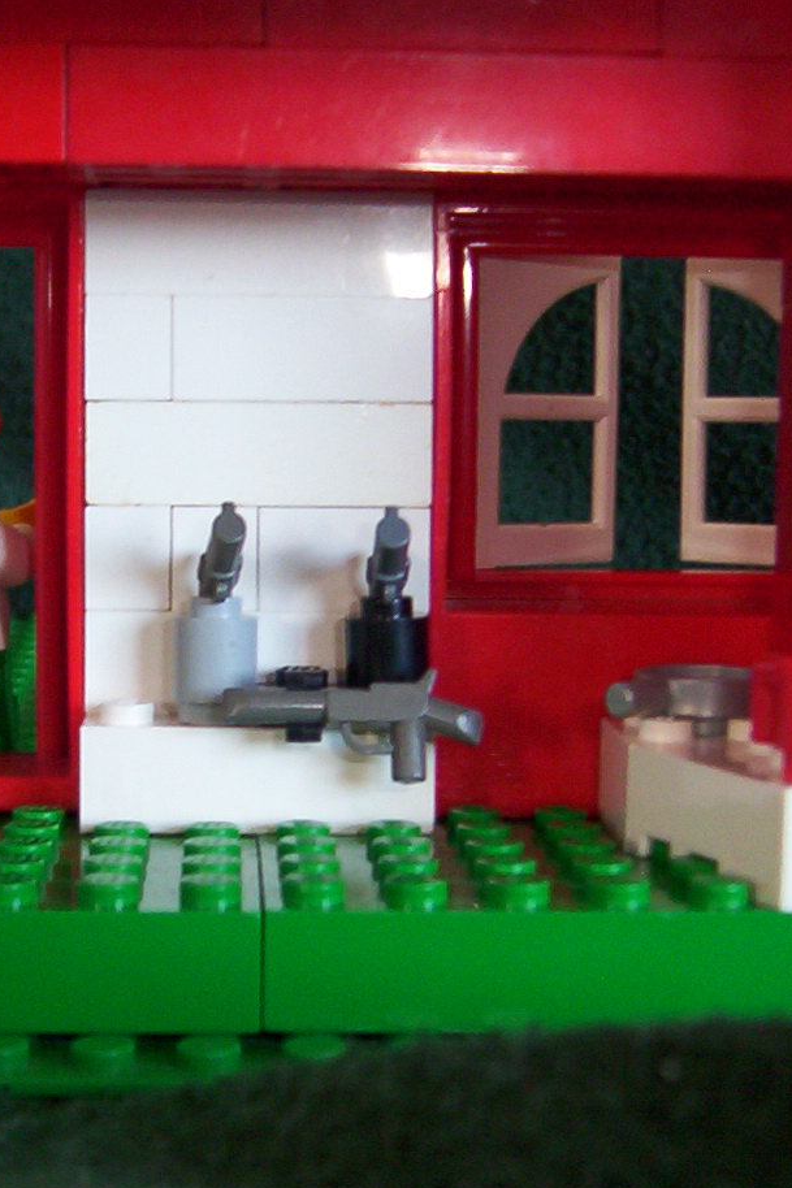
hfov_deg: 20.2
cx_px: 276
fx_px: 2212
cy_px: 694
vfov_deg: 30.0
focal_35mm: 67
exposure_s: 1/30
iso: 140
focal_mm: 5.54
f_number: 2.76
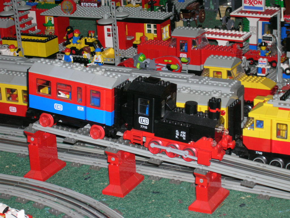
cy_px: 109
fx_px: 855
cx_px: 145
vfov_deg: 14.5
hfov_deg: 19.3
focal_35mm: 102
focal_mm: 17.1
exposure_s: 1/60.1
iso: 125
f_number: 4.9
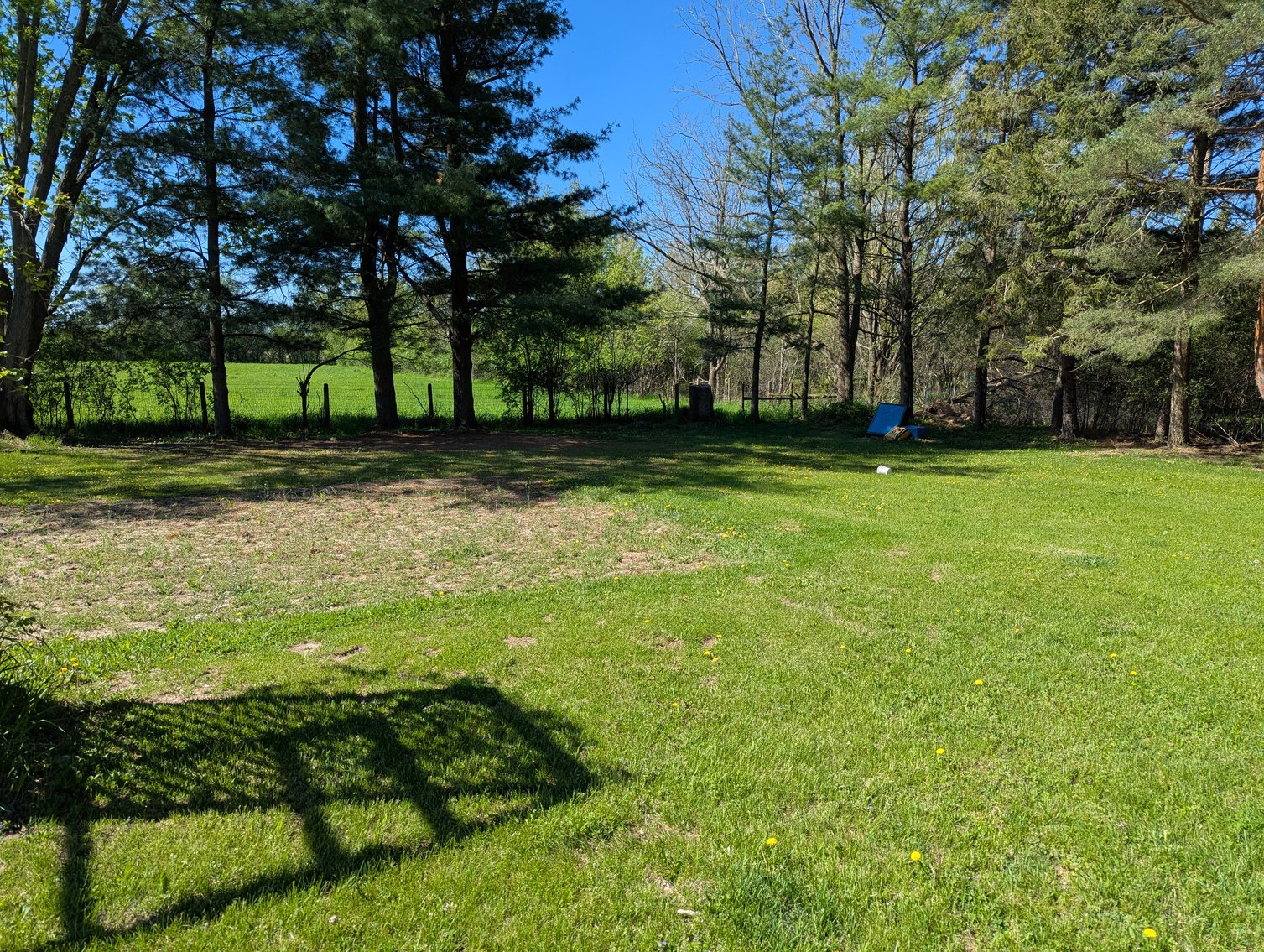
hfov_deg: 71.5
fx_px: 878
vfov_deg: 56.9
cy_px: 476
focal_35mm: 24
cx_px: 632
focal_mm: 6.81
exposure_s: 1/1300
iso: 43
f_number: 1.85
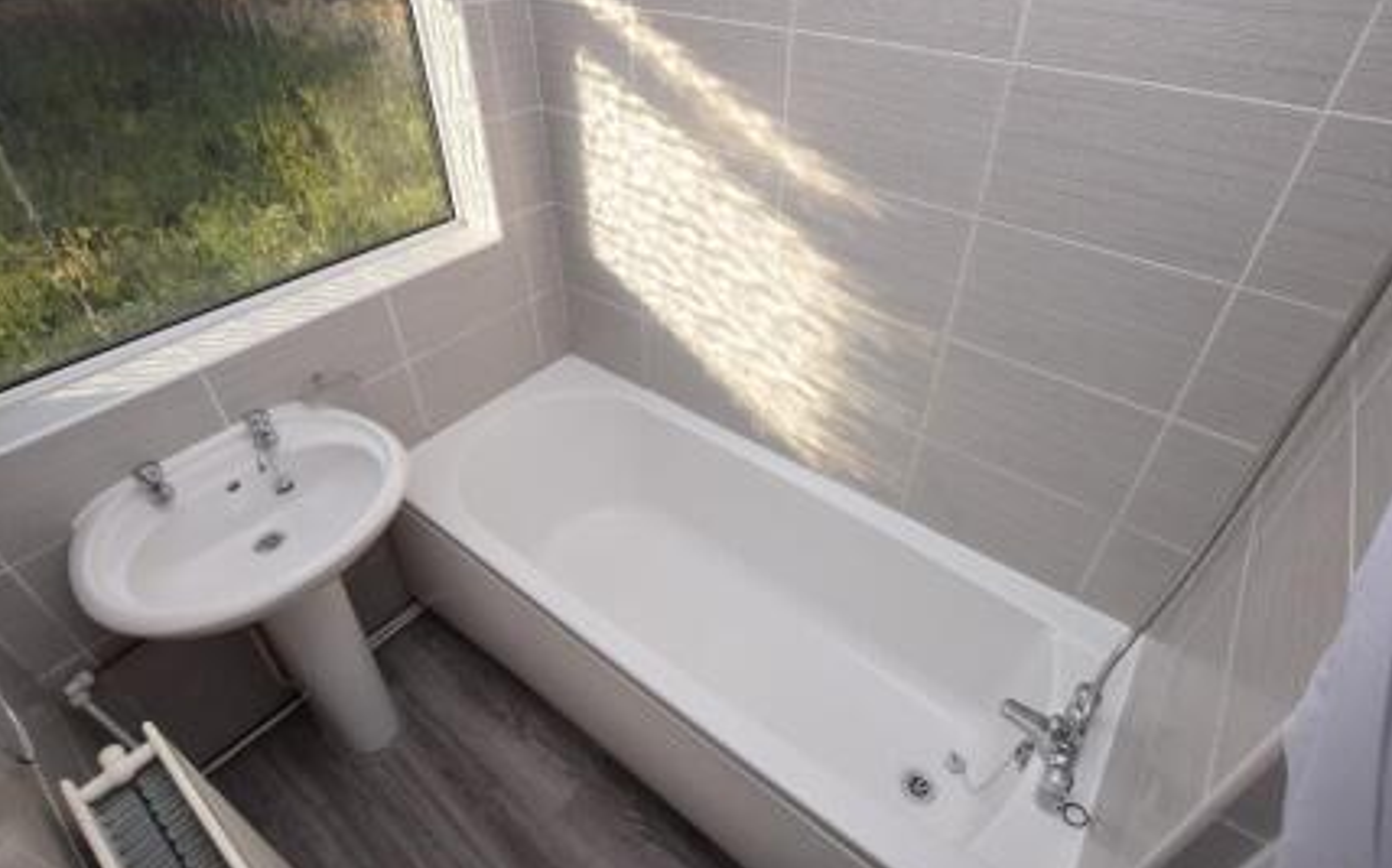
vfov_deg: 67.7
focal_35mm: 17
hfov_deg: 94.4
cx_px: 712
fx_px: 645
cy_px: 379
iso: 100
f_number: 6.3
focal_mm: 10
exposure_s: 1/160
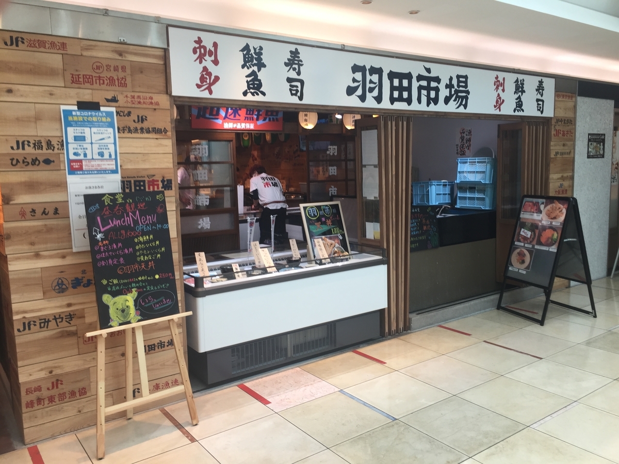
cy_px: 232
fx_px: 519
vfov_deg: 48.2
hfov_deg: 61.7
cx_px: 310
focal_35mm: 29
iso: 32
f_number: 2.2
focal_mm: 4.15
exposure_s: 1/60
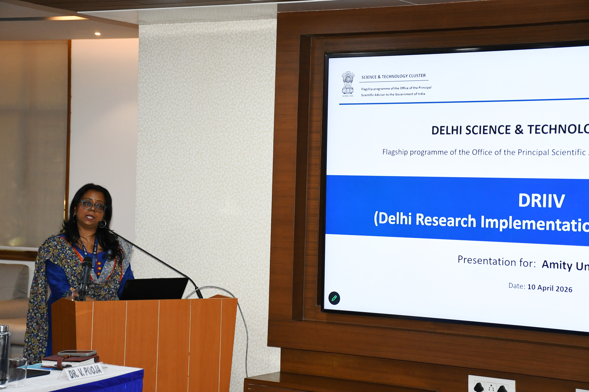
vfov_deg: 16.3
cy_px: 196
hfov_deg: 24.2
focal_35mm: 84
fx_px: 1374
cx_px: 294
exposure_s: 1/125
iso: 1600
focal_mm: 56
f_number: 5.6
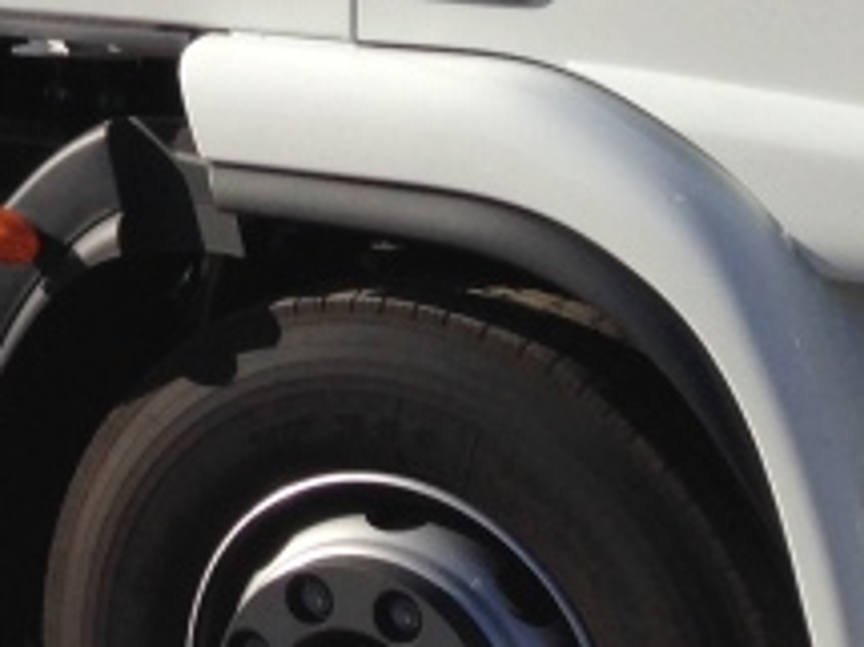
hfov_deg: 11.6
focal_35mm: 157
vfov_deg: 9.1
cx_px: -727
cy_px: -438
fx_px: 3916
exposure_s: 1/1506
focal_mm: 4.12
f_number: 2.4
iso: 50
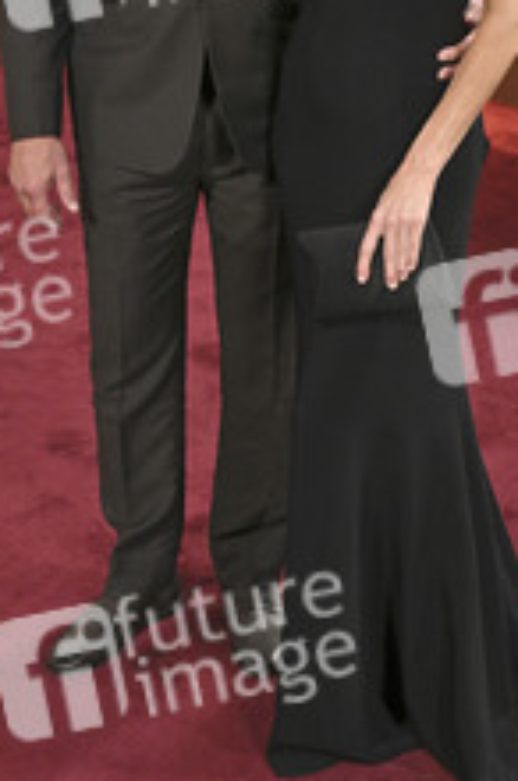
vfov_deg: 24.9
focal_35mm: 80
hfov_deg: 17.0
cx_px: 277
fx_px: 1732
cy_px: 124
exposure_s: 1/320
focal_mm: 44
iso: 2500
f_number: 5.6
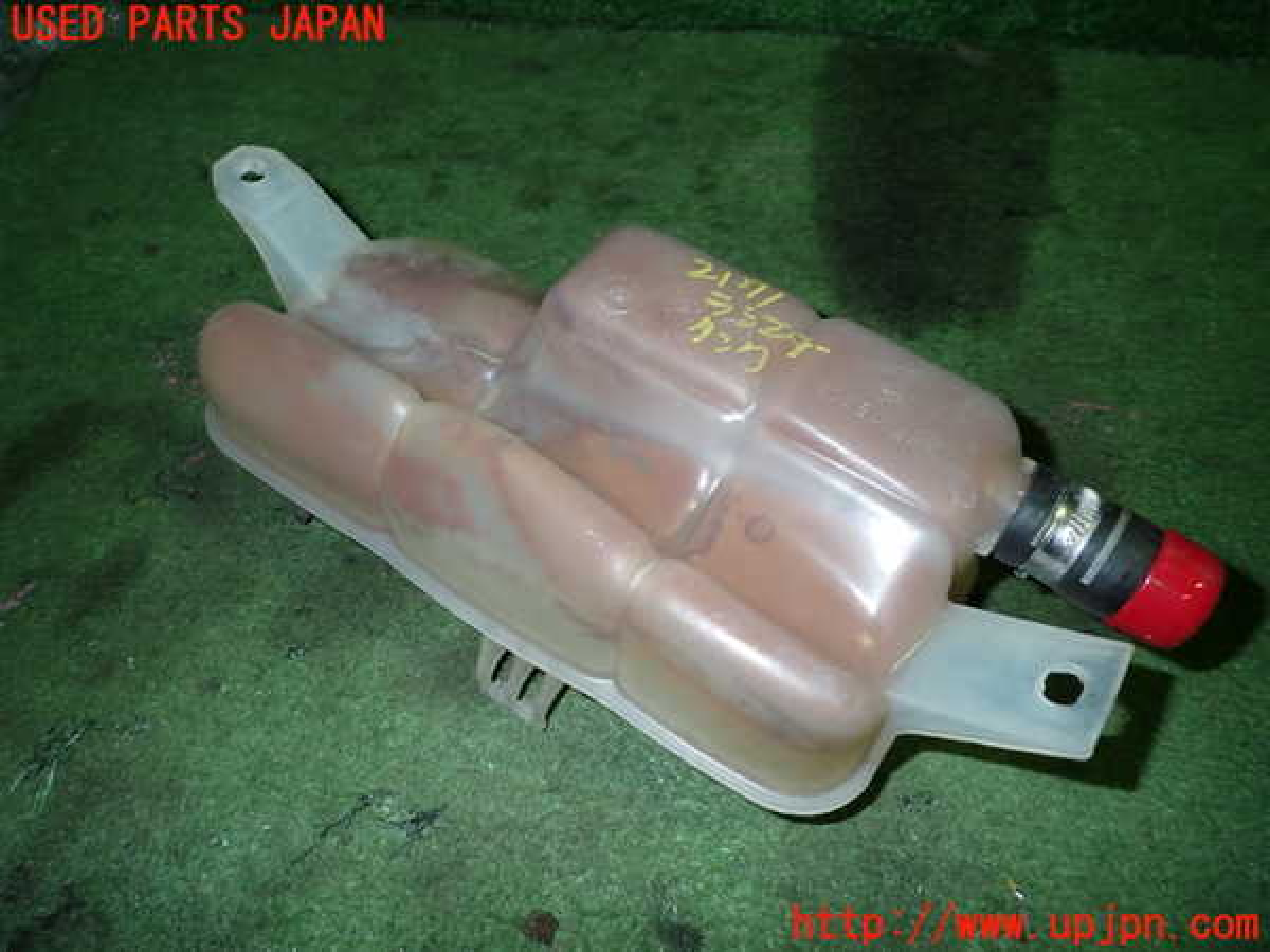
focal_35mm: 25
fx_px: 917
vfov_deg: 54.9
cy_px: 476
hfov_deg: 69.4
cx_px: 635
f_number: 5.6
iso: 200
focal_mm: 4.5
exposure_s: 1/30
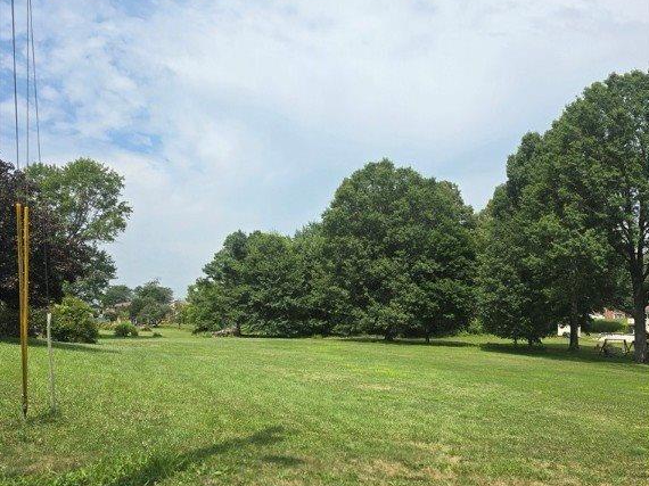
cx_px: 327
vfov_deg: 45.3
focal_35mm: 31
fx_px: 581
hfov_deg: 58.4
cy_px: 277
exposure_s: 1/1235
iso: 12
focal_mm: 6.3
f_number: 1.7
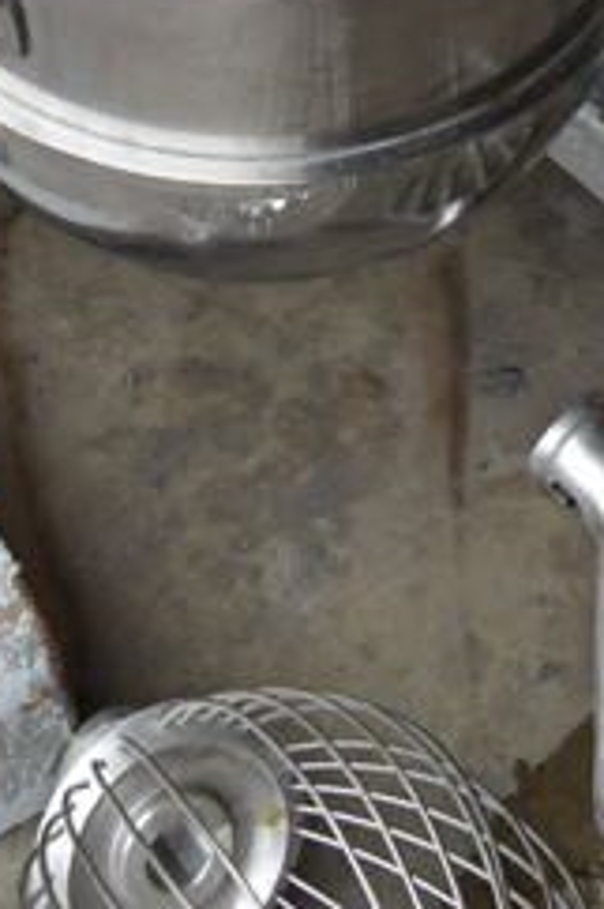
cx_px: 251
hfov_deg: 13.4
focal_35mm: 102
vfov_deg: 16.9
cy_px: -682
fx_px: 2570
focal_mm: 18
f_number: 5.6
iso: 100
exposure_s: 1/125
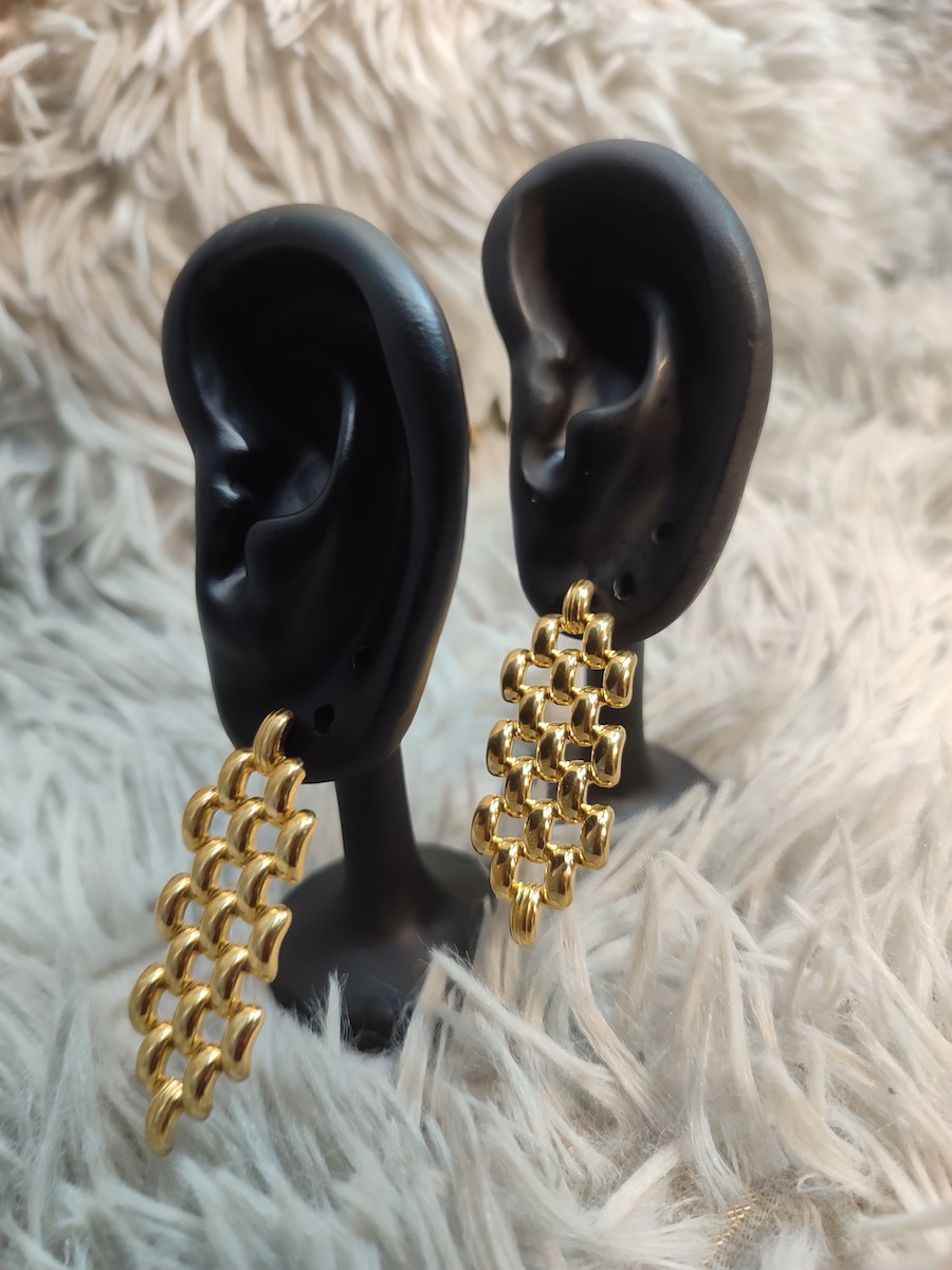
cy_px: 635
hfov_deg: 54.9
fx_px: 917
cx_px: 476
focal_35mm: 25
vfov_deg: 69.4
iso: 147
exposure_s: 1/50
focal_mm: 5.95
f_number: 1.89
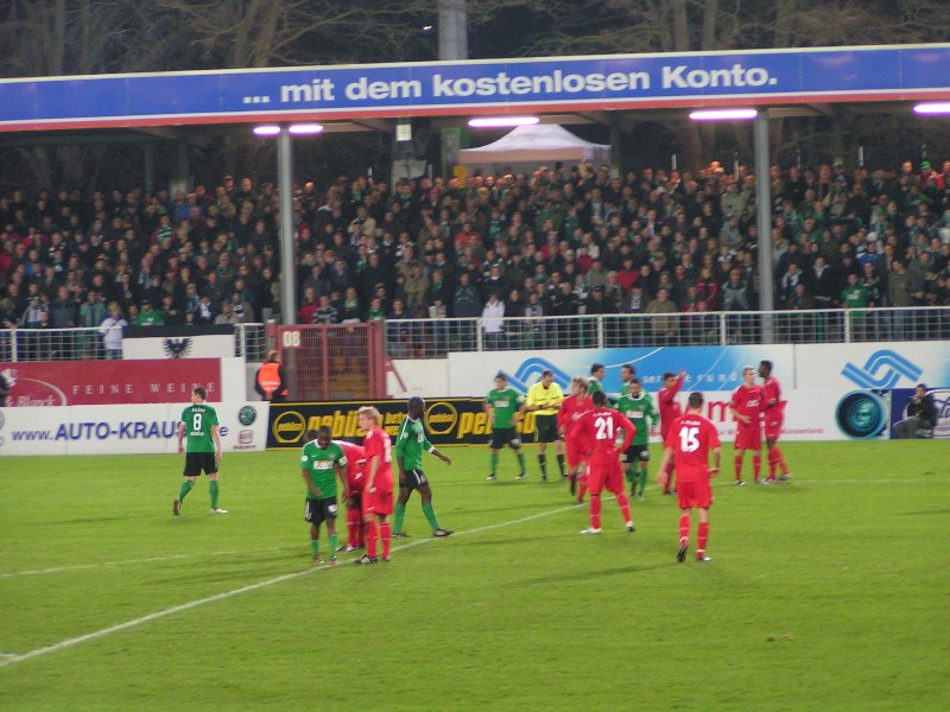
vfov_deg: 9.1
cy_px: 356
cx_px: 475
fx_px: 4501
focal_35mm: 164
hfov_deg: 12.0
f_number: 3.5
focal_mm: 25.1
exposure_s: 1/25
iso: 200
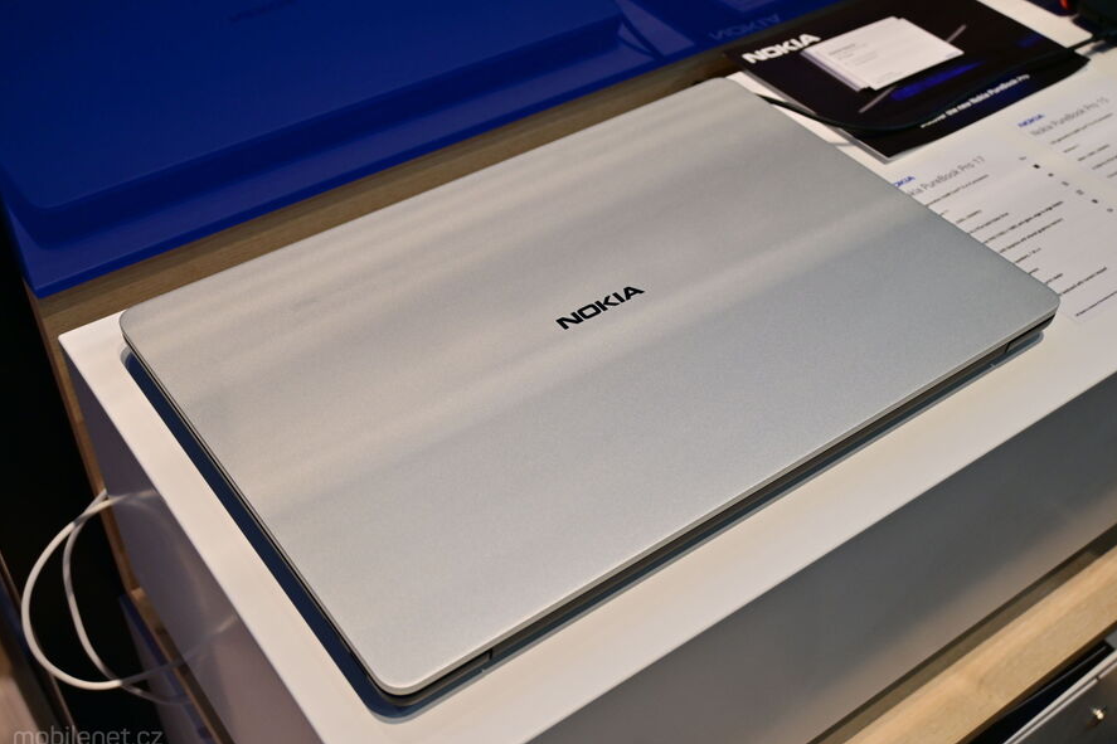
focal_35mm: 40
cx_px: 543
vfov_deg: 33.5
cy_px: 373
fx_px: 1235
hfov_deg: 48.7
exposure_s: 1/100
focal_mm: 24.5
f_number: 4.5
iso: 250
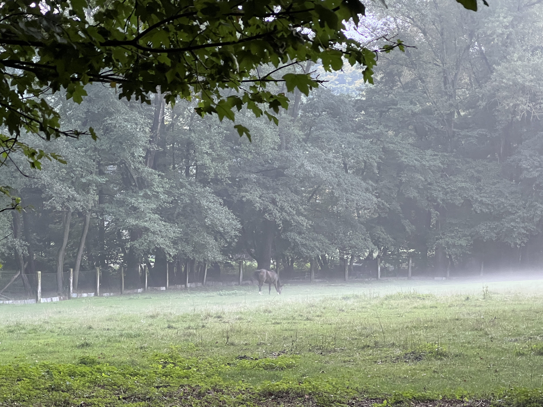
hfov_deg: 23.8
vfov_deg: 18.0
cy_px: 207
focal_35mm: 82
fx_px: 1286
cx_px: 281
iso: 640
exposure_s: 1/60
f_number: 2.8
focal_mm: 9
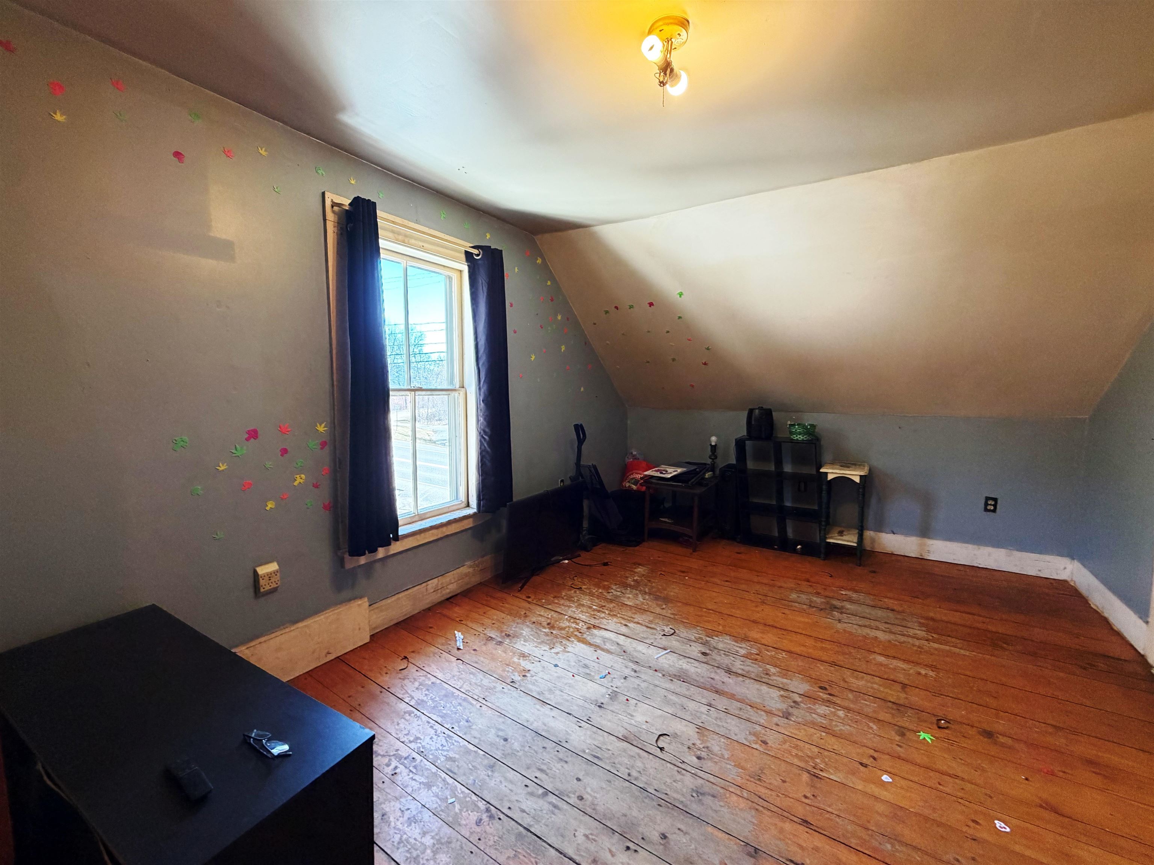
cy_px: 432
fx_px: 467
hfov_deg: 102.1
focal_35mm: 14
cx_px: 577
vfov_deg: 85.7
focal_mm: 2.22
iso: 320
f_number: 2.2
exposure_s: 1/60
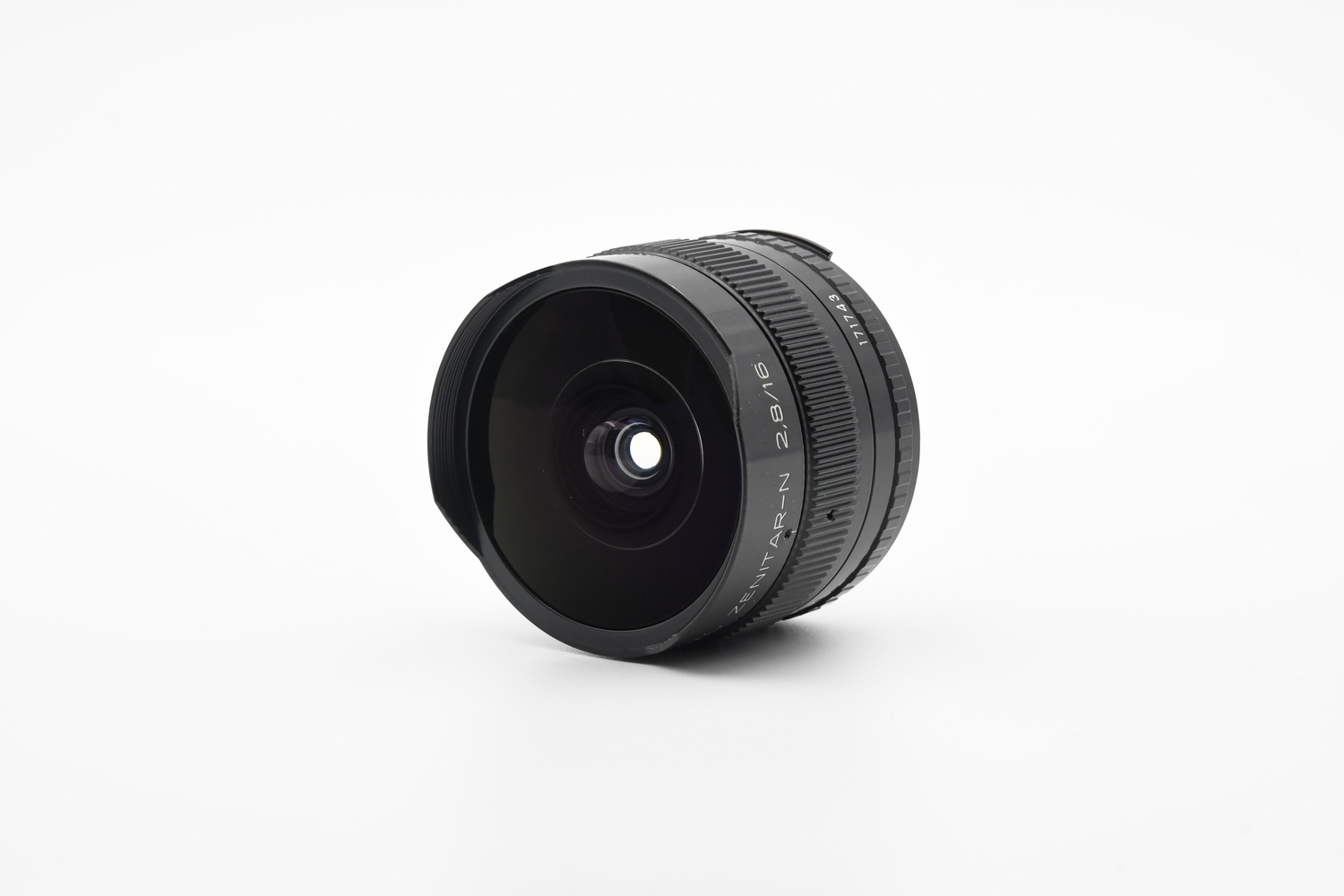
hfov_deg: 17.1
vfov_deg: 11.4
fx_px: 4480
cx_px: 672
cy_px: 448
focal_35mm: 120
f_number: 11
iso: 1600
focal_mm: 80
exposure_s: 1/125
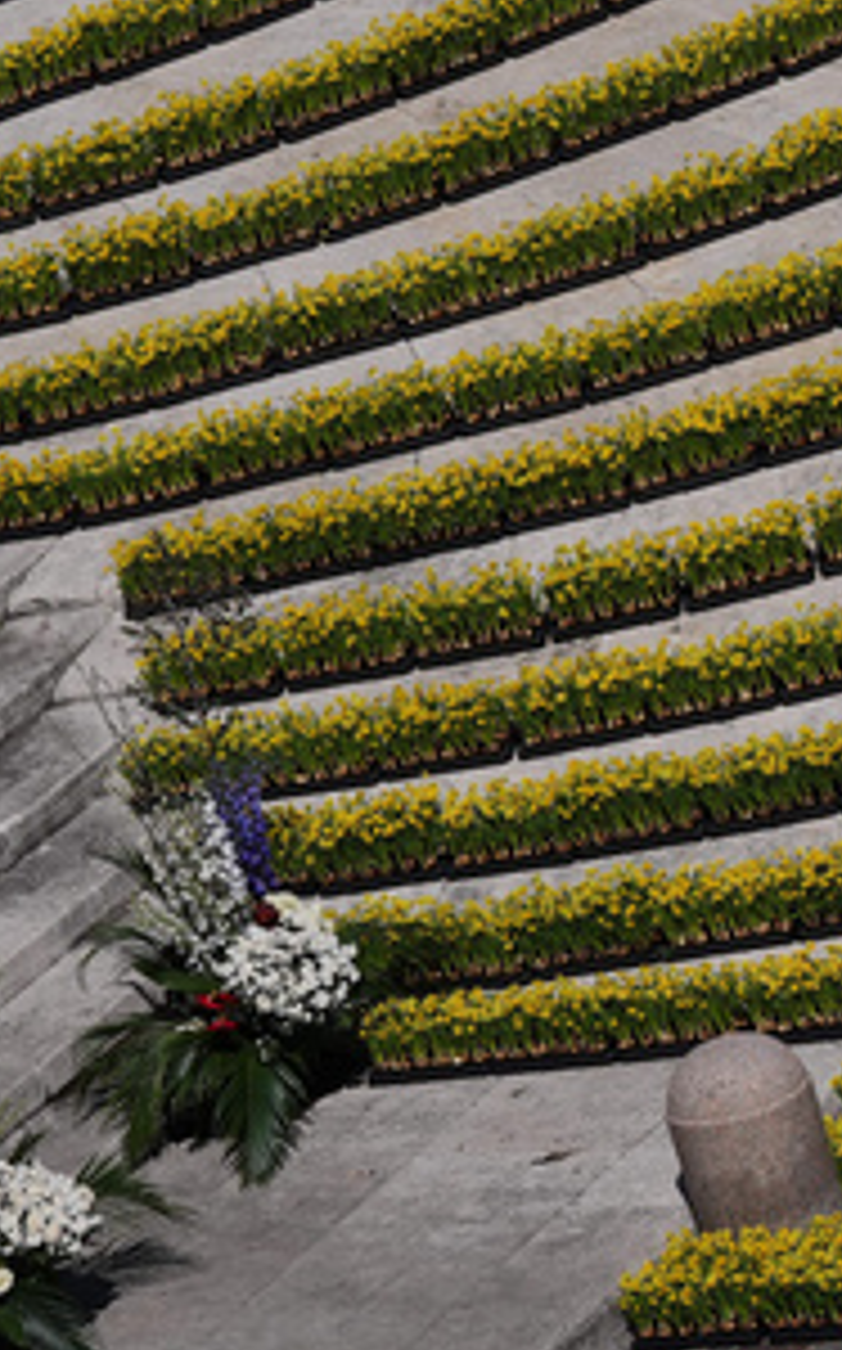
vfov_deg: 5.8
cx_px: 1824
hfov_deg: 3.6
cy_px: 616
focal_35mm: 362
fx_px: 13317
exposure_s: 1/5000
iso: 320
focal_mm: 104
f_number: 6.3
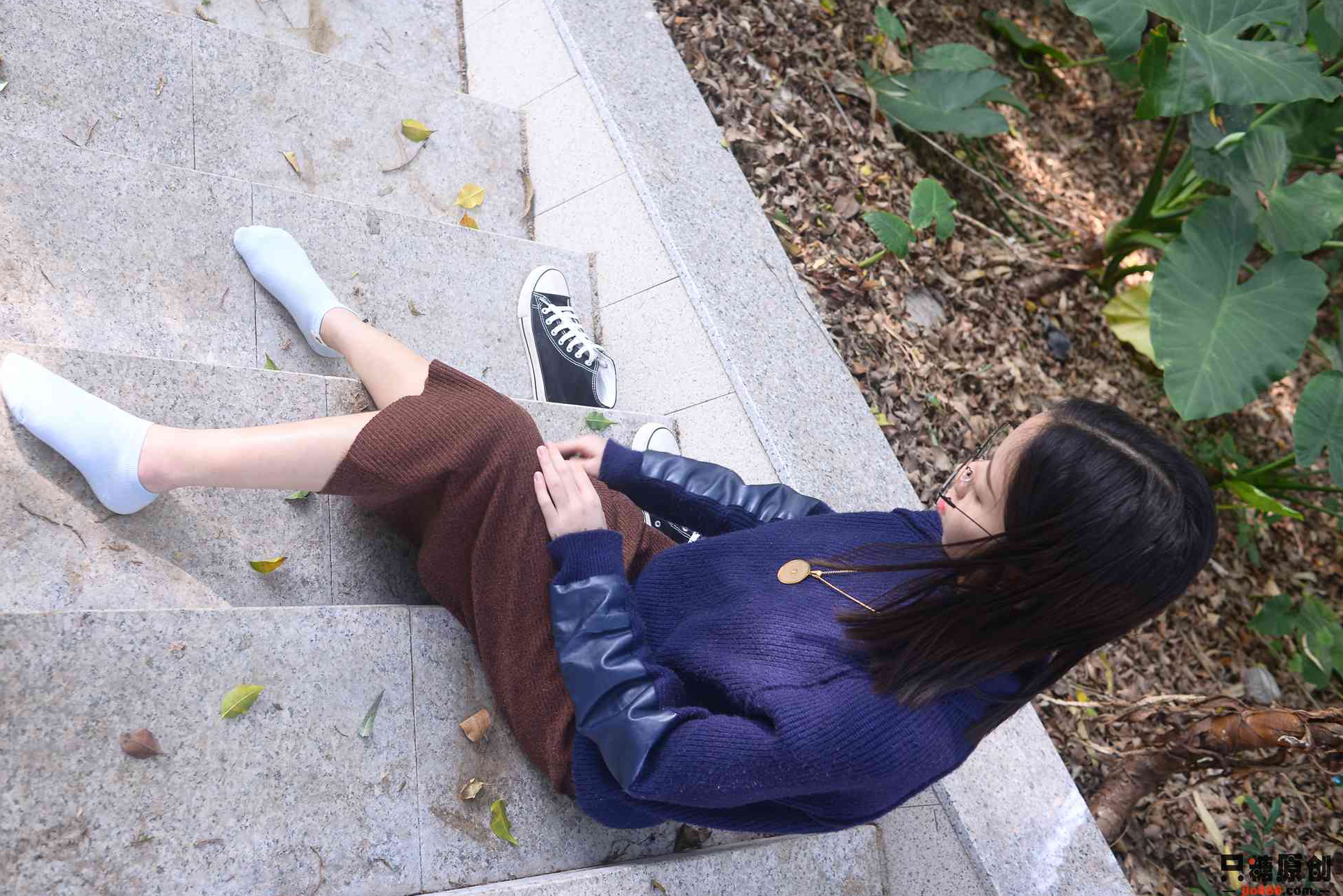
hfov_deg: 50.6
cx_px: 614
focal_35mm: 38
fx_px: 1418
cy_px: 425
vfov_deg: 35.1
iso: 320
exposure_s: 1/50
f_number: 5.6
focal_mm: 35
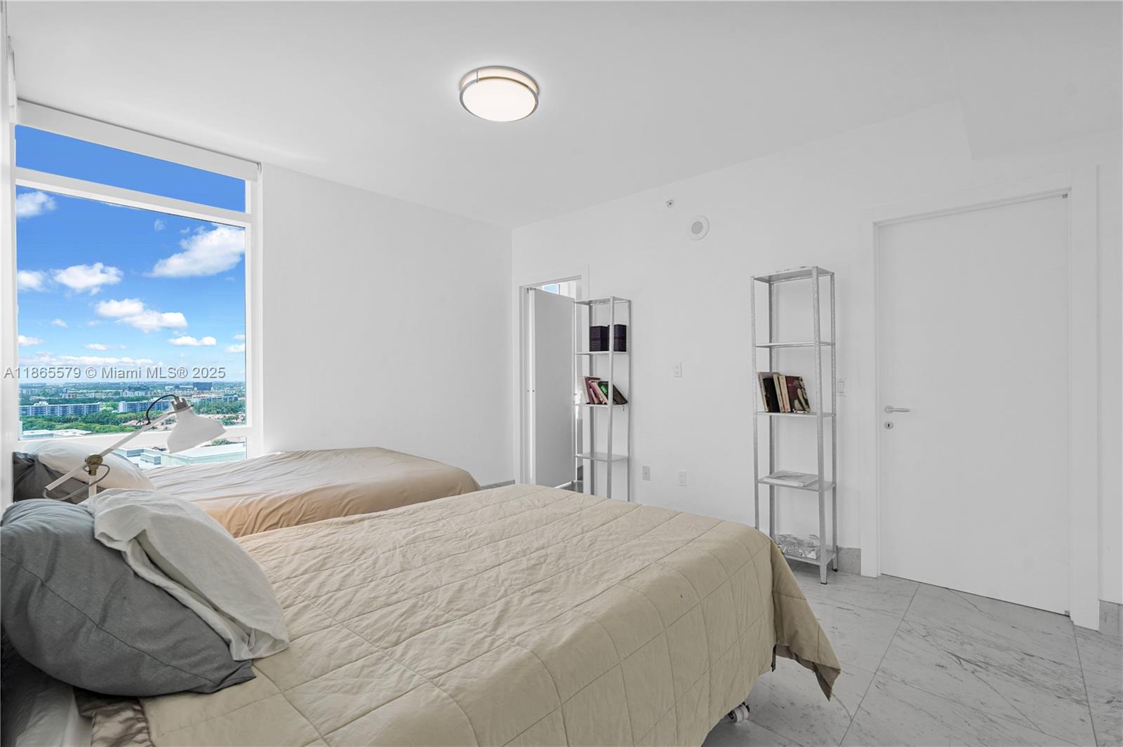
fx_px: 499
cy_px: 374
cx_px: 562
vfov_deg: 73.7
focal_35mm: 16
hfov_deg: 96.8
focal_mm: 16
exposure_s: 1/50
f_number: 8
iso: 250
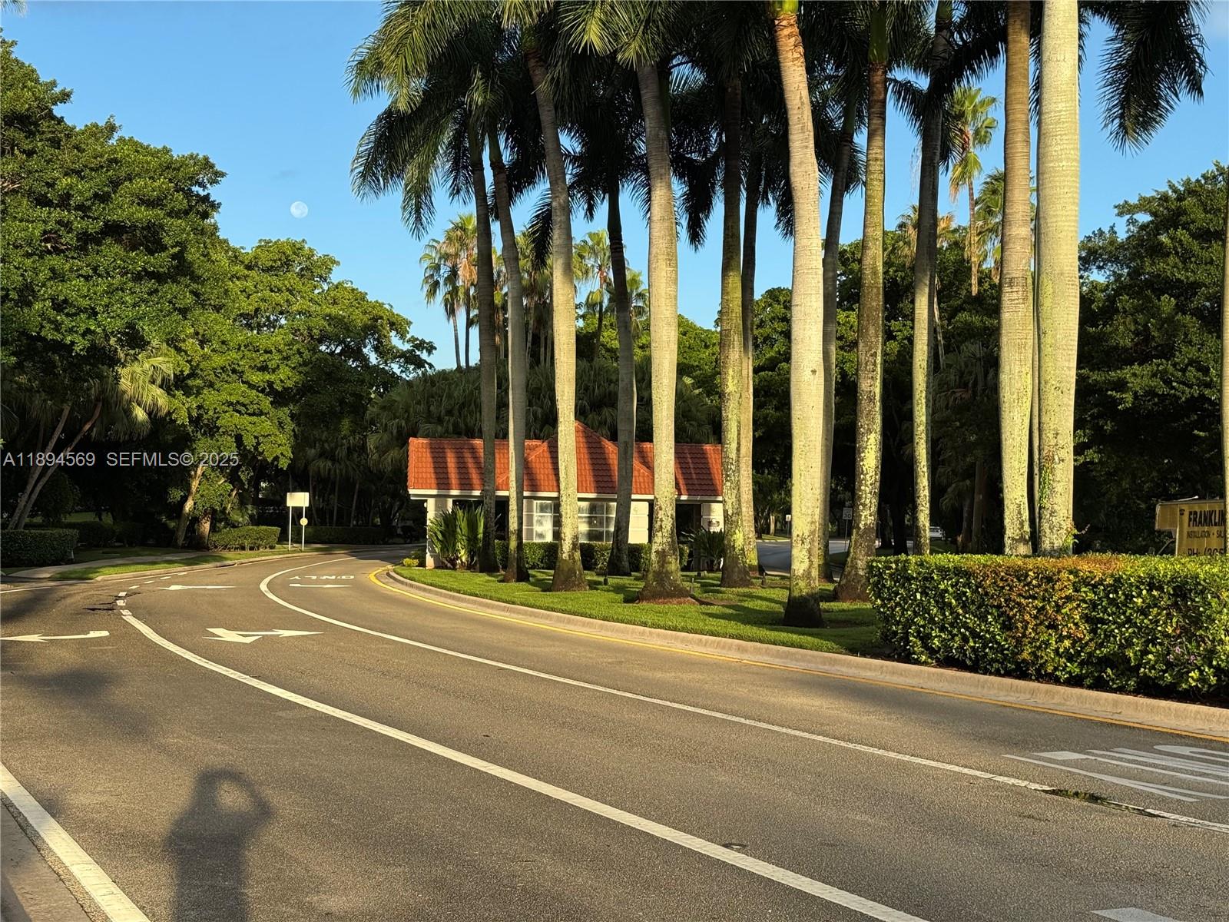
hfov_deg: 39.7
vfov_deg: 30.3
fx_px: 1704
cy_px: 461
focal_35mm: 48
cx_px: 614
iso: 64
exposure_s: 1/1597
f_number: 1.78
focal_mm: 6.76
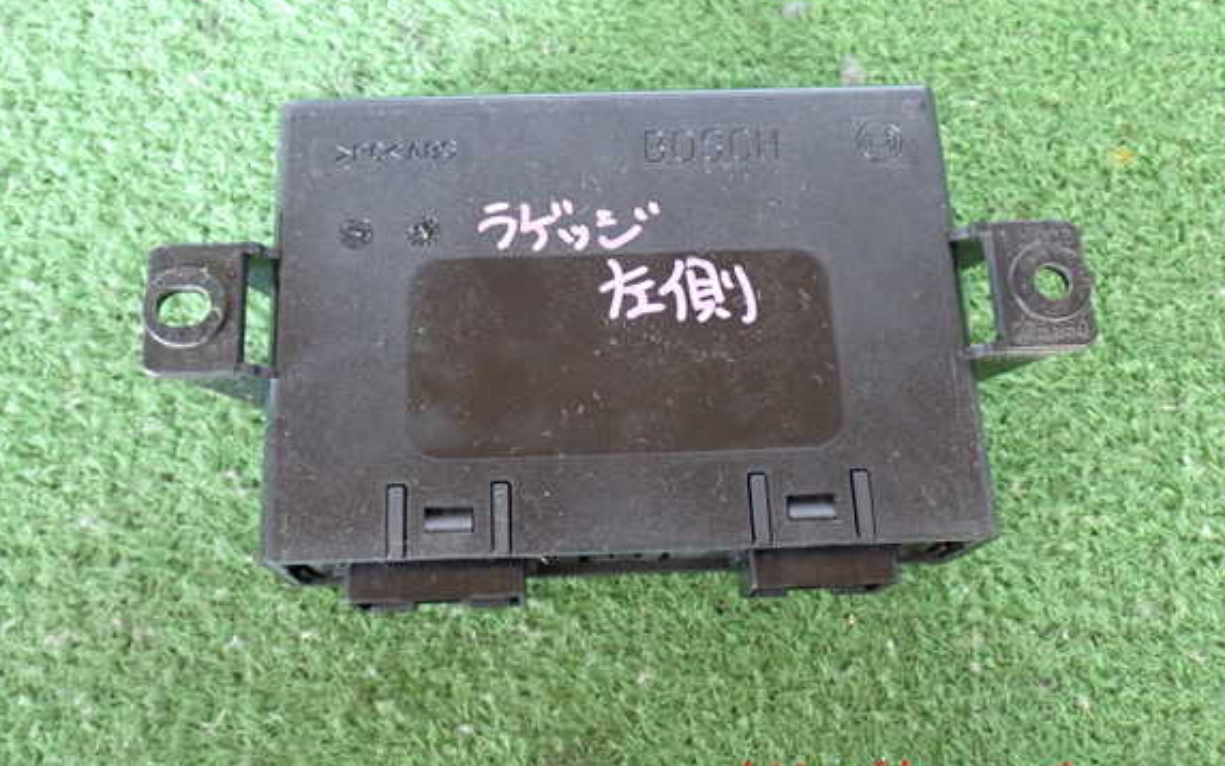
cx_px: 585
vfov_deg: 32.0
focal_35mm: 40
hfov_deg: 49.2
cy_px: 330
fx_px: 1336
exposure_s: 1/40
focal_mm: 6.37
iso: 640
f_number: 2.5
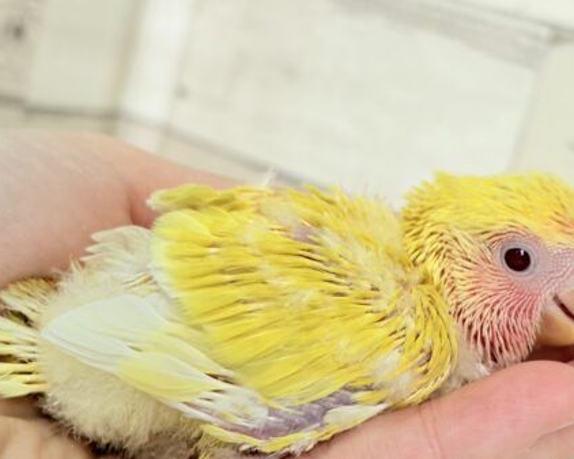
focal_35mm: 77
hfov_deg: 24.7
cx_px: 374
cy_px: 283
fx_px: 1307
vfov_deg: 19.9
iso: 64
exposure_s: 1/50
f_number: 1.6
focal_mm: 5.96
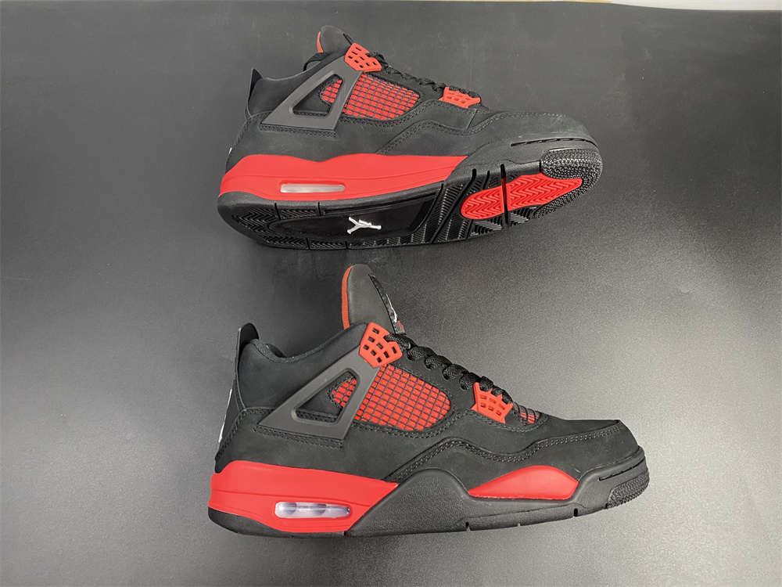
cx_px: 391
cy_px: 294
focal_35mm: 26
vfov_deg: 53.1
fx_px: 587
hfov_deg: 67.3
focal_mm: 4.25
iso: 160
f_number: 1.8
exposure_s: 1/50
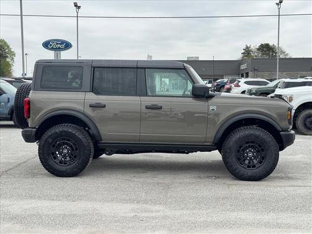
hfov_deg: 39.7
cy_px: 117
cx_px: 156
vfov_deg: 30.3
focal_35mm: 48
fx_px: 433
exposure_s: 1/1869
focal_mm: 6.76
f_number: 1.78
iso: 64
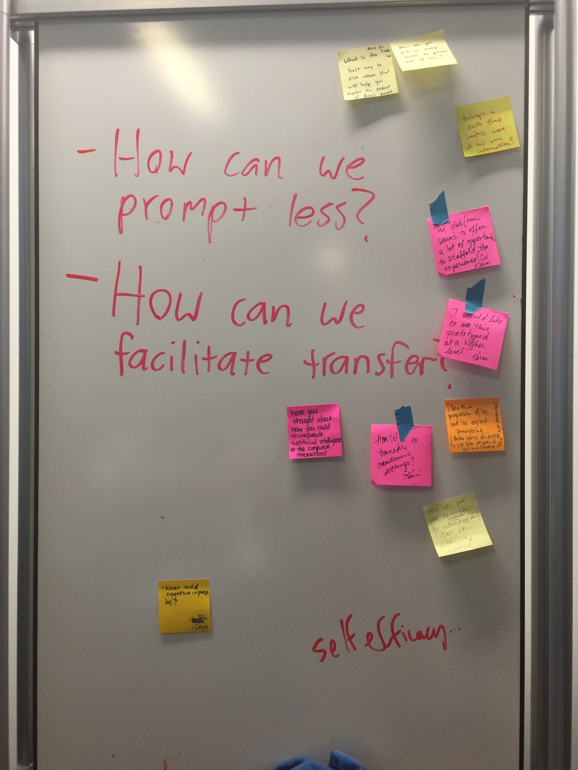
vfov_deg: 61.7
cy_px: 385
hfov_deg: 48.2
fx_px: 646
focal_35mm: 29
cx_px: 289
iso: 50
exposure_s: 1/30
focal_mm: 4.15
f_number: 2.2
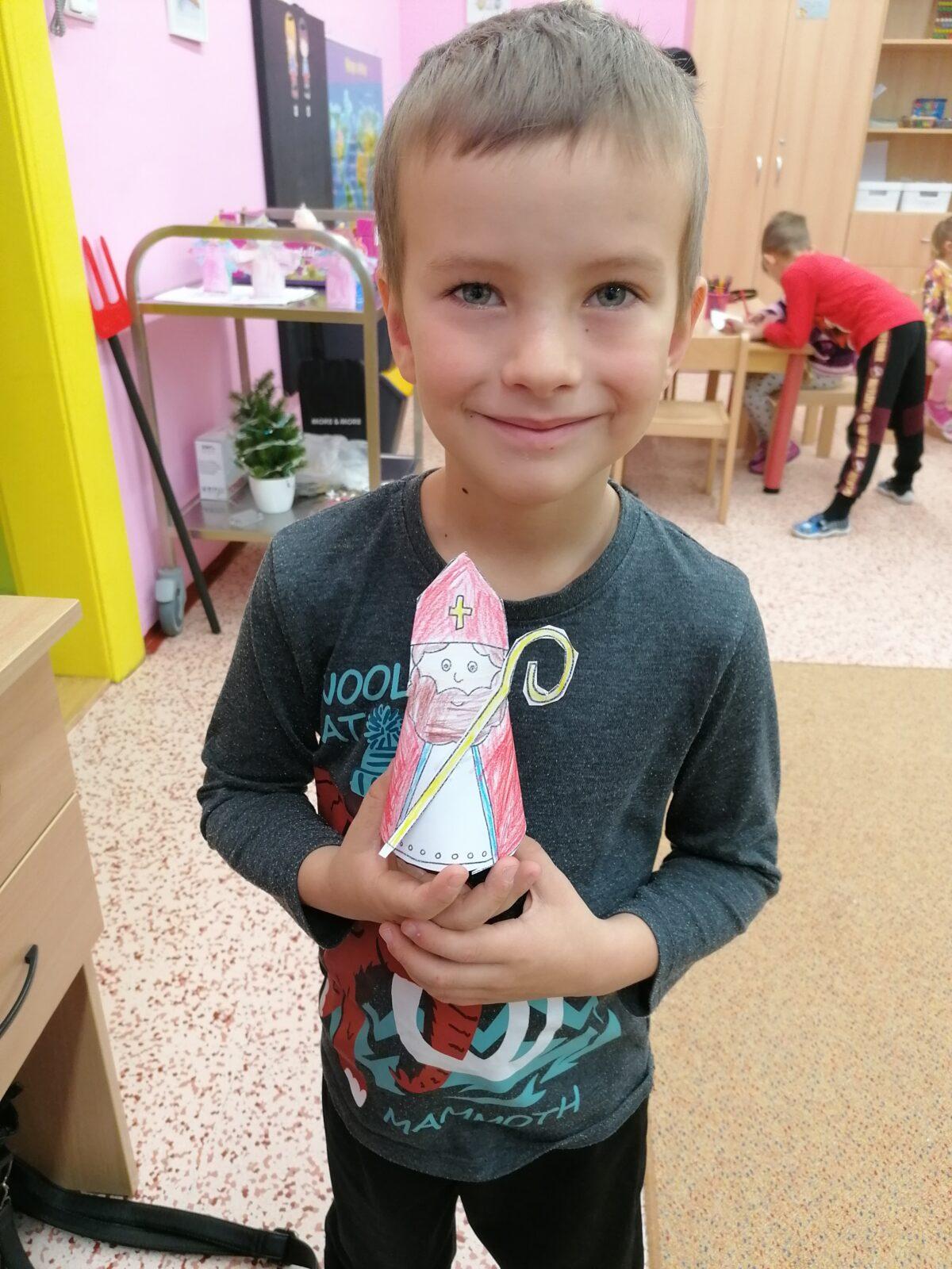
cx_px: 476
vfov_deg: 65.3
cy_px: 634
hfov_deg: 51.4
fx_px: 990
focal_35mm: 27
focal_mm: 4.75
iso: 160
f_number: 1.8
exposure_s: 1/33.3
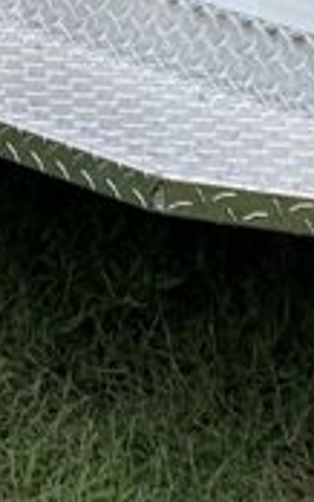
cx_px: 39
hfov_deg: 6.2
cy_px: -845
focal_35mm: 211
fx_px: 2884
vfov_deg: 8.7
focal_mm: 4.25
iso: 25
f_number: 1.8
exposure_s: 1/2833
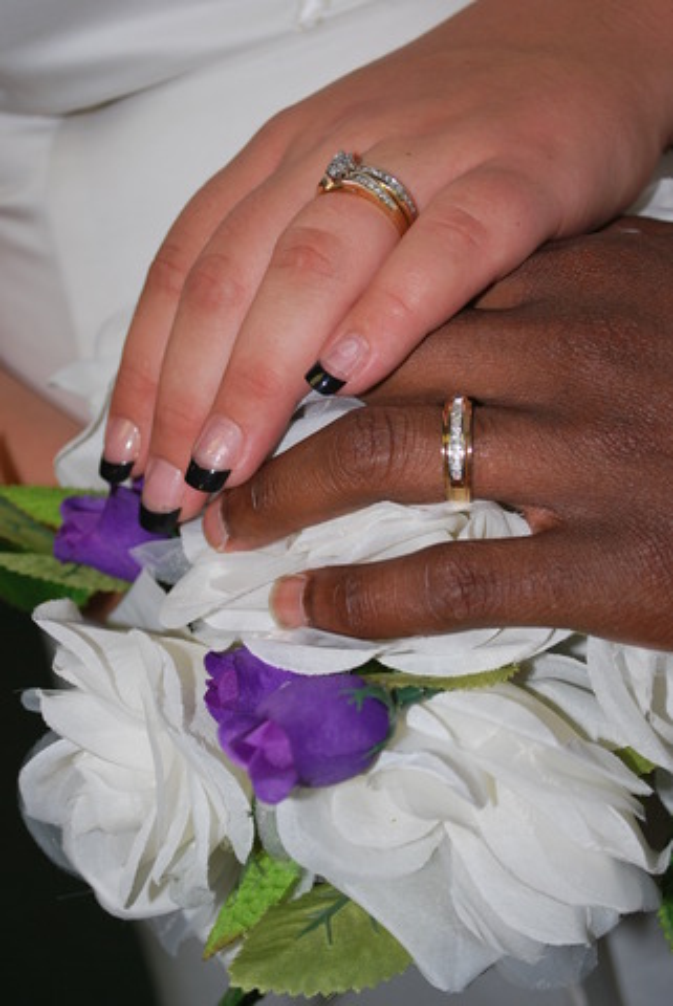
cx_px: 336
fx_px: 1679
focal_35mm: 60
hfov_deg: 22.7
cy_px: 503
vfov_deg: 33.4
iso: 200
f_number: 5.3
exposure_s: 1/60
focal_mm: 40
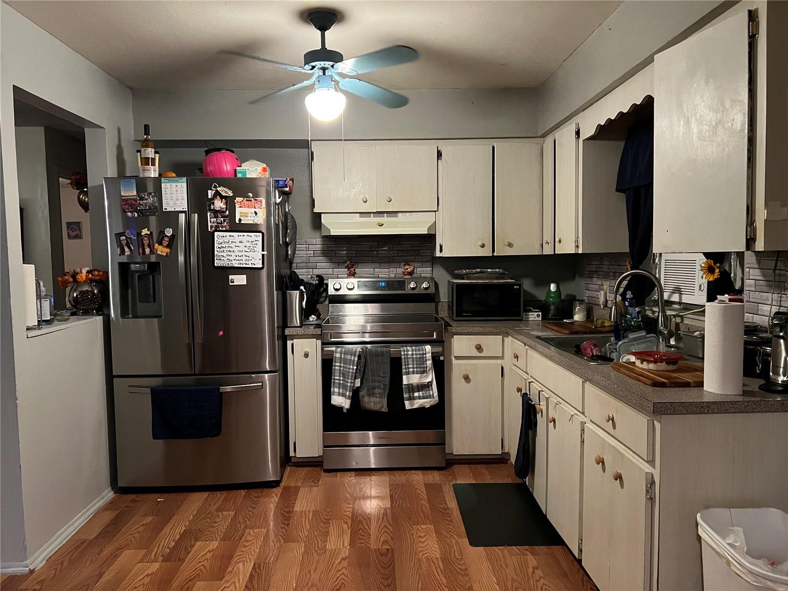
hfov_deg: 67.3
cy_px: 296
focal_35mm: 26
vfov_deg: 53.1
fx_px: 592
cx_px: 394
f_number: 1.5
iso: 640
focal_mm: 5.7
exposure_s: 1/40
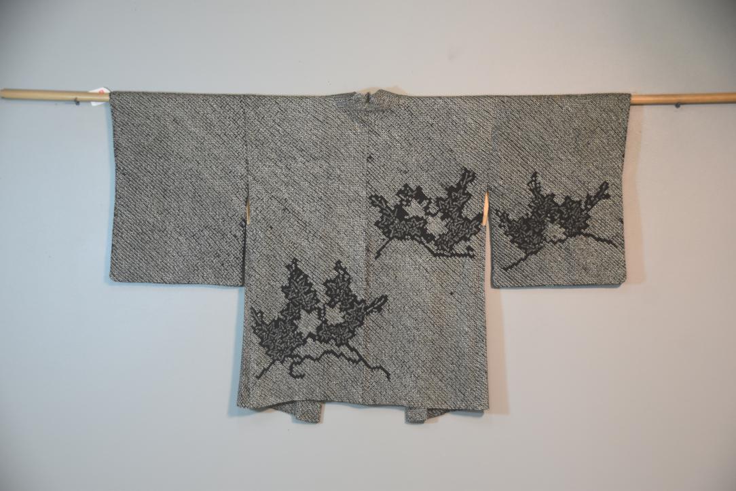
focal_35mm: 78
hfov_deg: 26.0
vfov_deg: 17.5
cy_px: 246
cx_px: 368
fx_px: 1595
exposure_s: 1/60
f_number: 4.8
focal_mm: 52
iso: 640
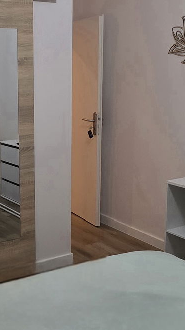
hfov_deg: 24.9
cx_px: 7
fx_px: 402
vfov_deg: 44.4
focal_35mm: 46
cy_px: 137
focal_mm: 2.2
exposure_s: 1/101
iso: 160
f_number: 1.9
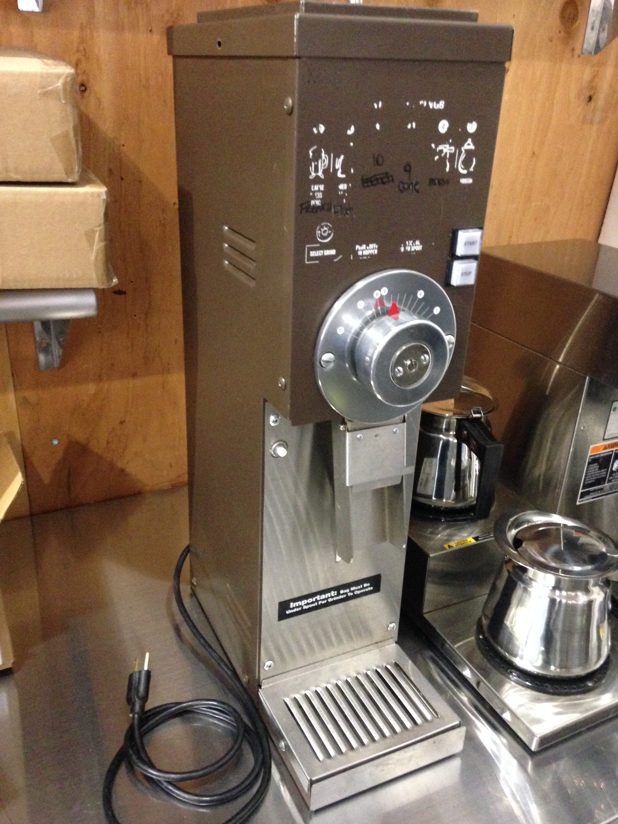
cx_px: 309
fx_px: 786
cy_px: 412
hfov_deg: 42.9
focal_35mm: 33
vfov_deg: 55.4
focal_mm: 4.12
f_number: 2.4
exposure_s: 1/15
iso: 640
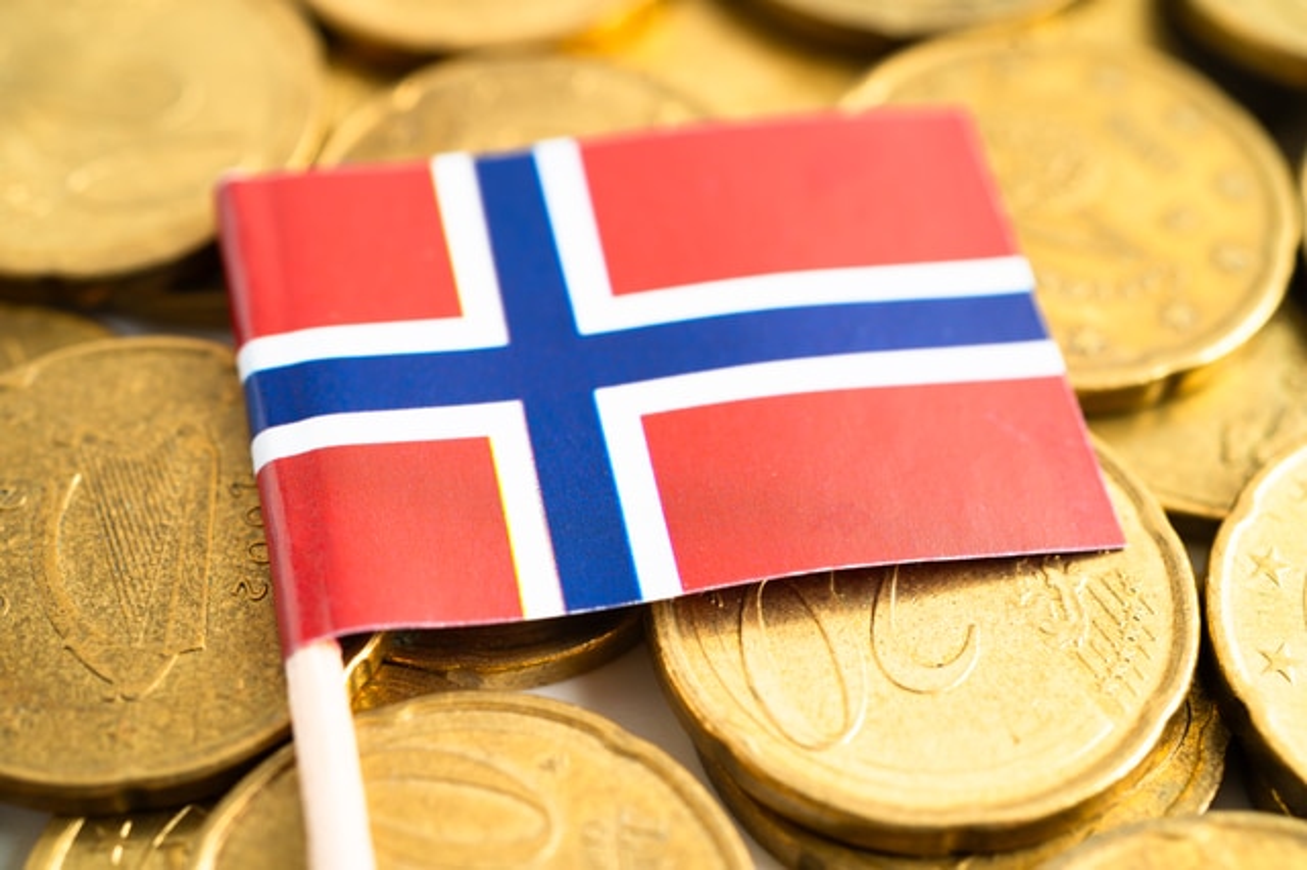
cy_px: 435
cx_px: 654
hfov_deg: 39.6
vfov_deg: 27.0
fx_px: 1814
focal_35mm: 50
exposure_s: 1/80
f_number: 5.6
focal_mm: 50
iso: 100
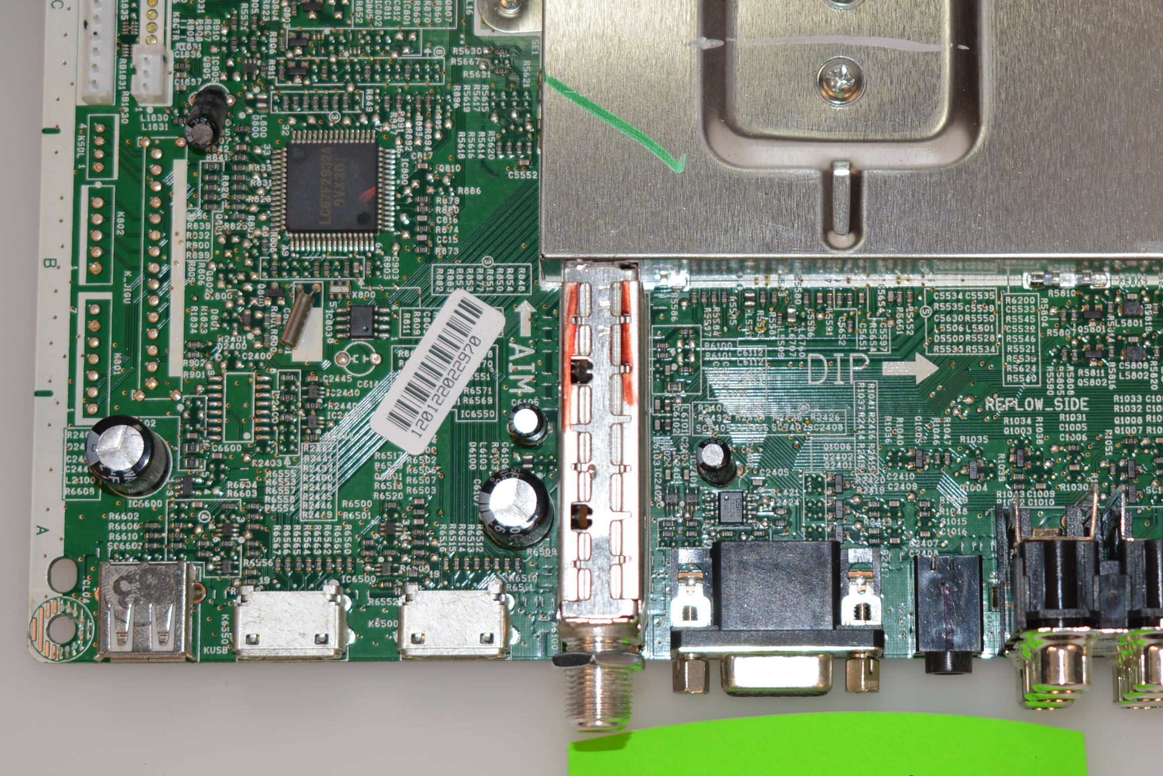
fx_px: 3813
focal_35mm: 118
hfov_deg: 17.3
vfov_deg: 11.6
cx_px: 780
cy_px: 294
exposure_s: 1/200
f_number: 5.6
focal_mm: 40
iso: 100
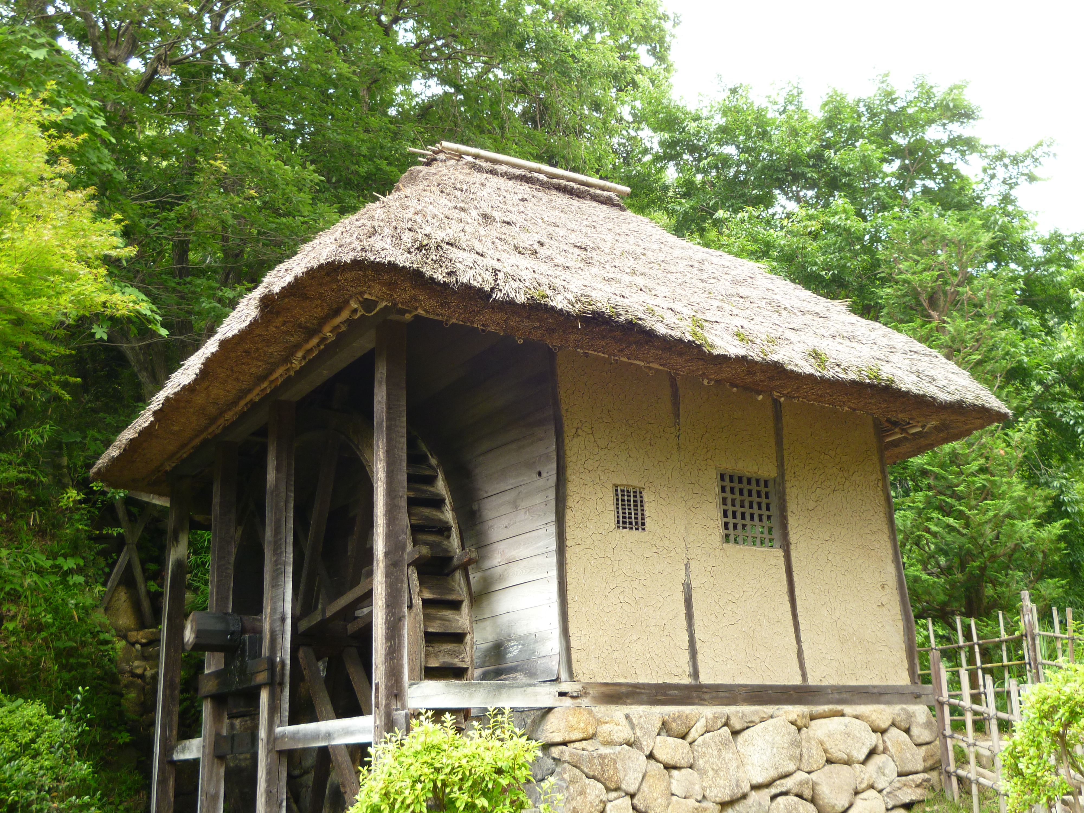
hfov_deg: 51.4
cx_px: 542
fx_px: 1127
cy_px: 406
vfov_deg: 39.7
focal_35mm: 36
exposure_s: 1/60
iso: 100
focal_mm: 6.4
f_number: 2.9
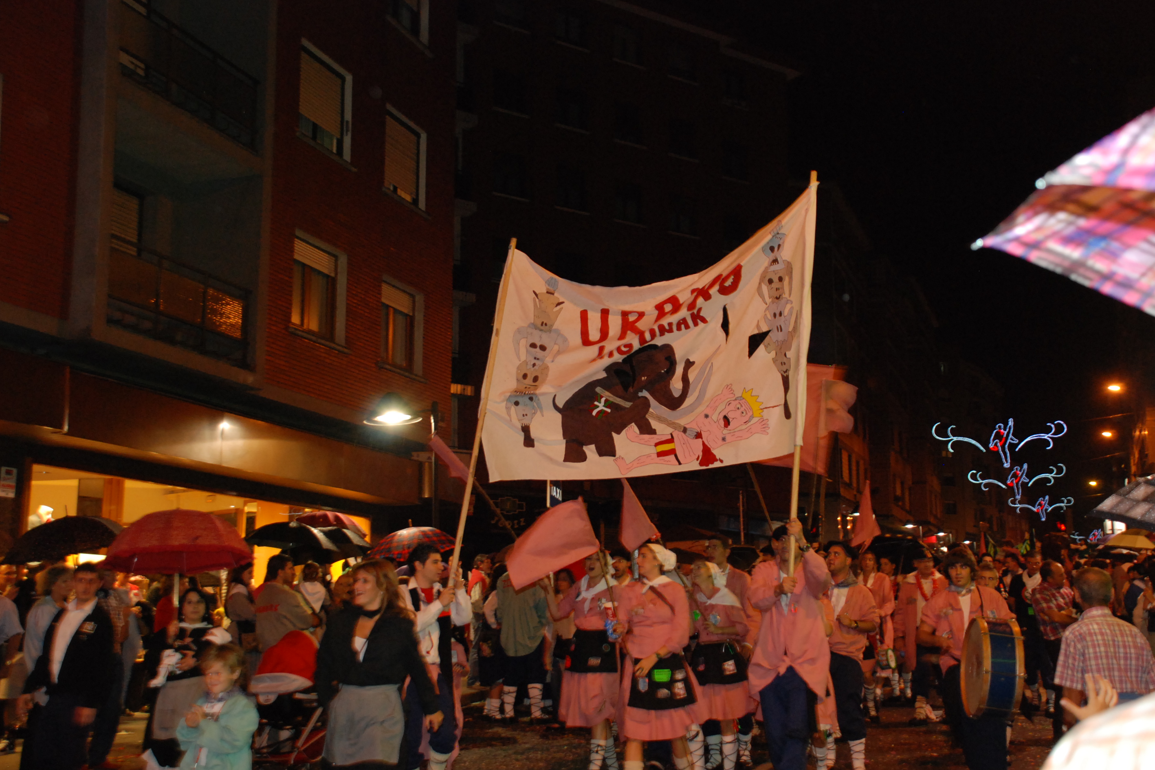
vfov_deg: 31.2
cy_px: 380
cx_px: 584
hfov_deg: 45.4
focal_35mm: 43
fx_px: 1379
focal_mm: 28
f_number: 4
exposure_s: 1/30
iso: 800
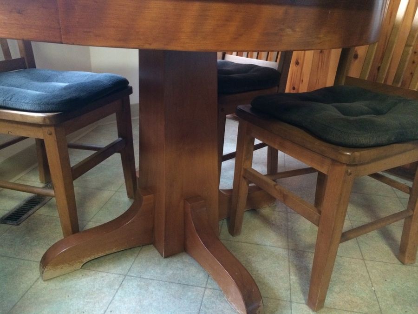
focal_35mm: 30
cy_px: 157
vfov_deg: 46.8
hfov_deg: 60.0
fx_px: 362
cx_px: 209
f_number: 2.2
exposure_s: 1/15
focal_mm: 4.12
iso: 500
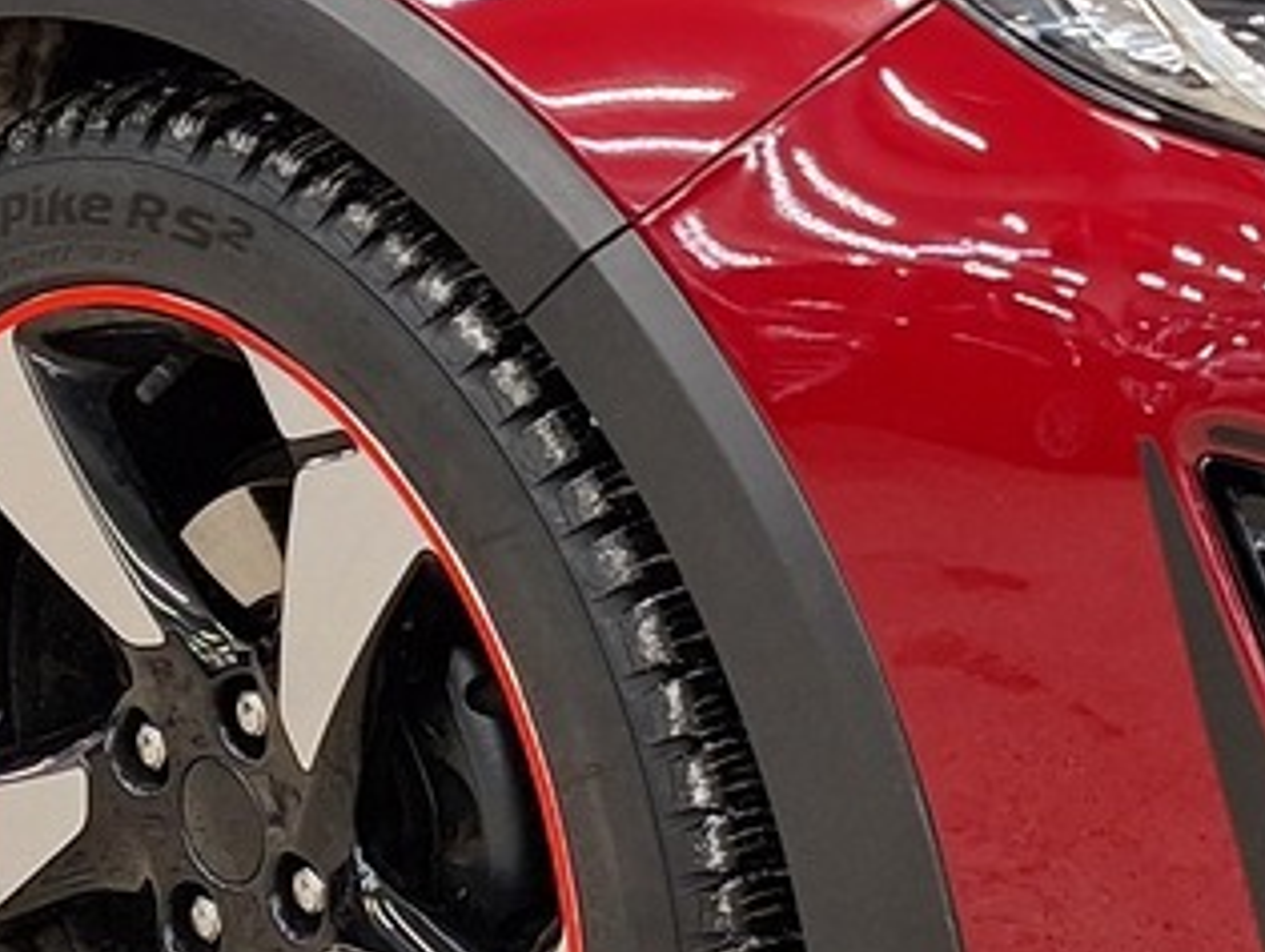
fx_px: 3841
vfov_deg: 13.7
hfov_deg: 18.7
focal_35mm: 105
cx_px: 655
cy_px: -233
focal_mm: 5.54
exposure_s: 1/50
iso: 125
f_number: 1.8
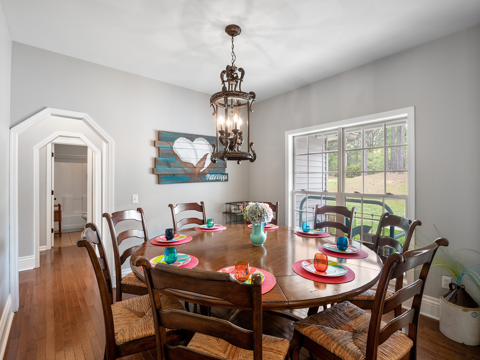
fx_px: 222
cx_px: 240
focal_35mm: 16
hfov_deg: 94.5
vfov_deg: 78.1
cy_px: 180
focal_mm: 8
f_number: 5.6
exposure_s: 1/6
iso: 200
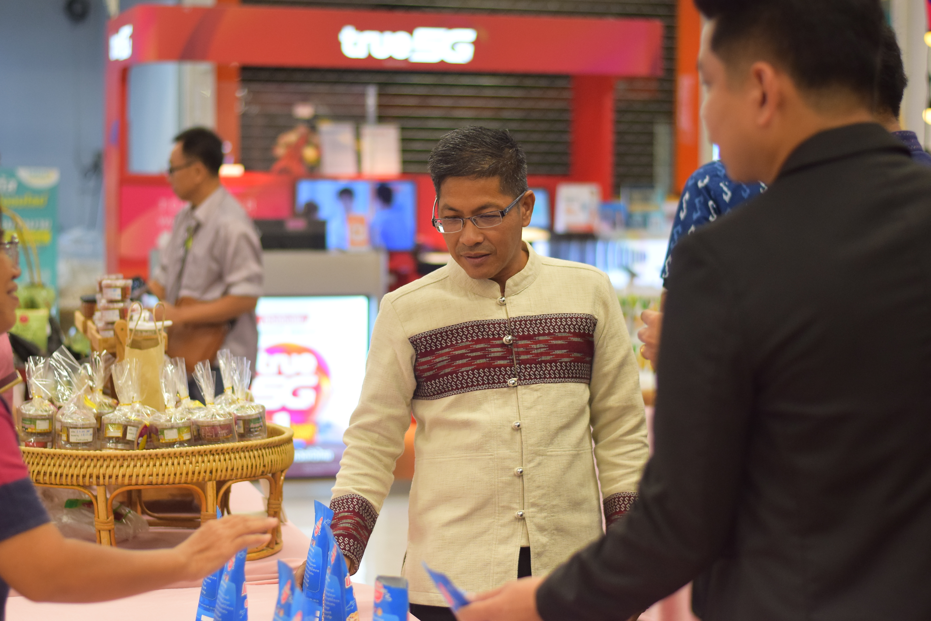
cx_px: 466
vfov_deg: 18.2
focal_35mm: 75
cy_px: 310
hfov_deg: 27.0
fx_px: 1940
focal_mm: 50
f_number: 2
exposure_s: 1/500
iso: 1000
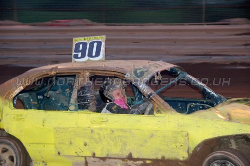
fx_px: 989
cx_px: 125
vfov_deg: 9.6
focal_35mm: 142
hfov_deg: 14.4
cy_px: 83
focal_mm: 95
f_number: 5.6
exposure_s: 1/60
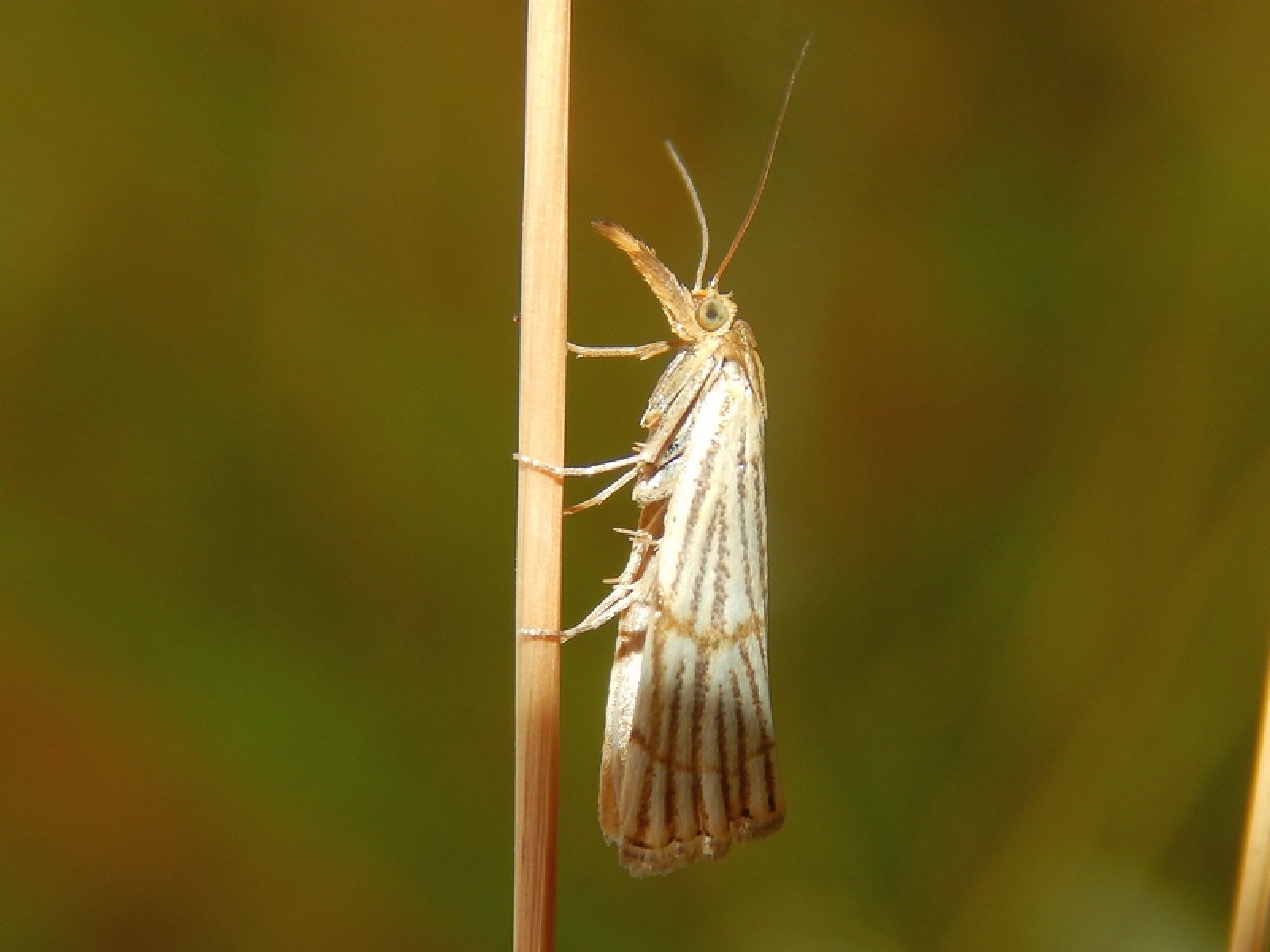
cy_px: 476
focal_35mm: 115
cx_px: 635
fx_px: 4219
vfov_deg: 12.9
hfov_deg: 17.1
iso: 125
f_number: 9.2
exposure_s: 1/80
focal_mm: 20.5
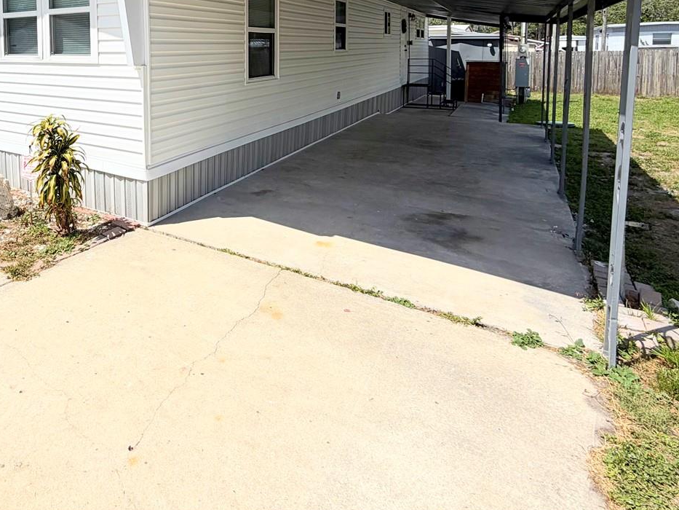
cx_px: 202
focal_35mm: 24
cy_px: 80
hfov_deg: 68.6
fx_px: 471
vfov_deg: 52.0
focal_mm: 2.22
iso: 20
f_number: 2.2
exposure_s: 1/1698
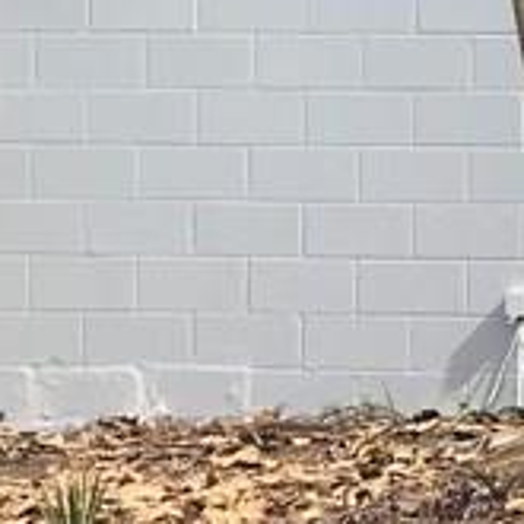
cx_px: 1442
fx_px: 2637
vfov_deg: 11.2
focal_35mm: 154
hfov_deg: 9.5
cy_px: 0
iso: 20
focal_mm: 3.99
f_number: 1.8
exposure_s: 1/3300
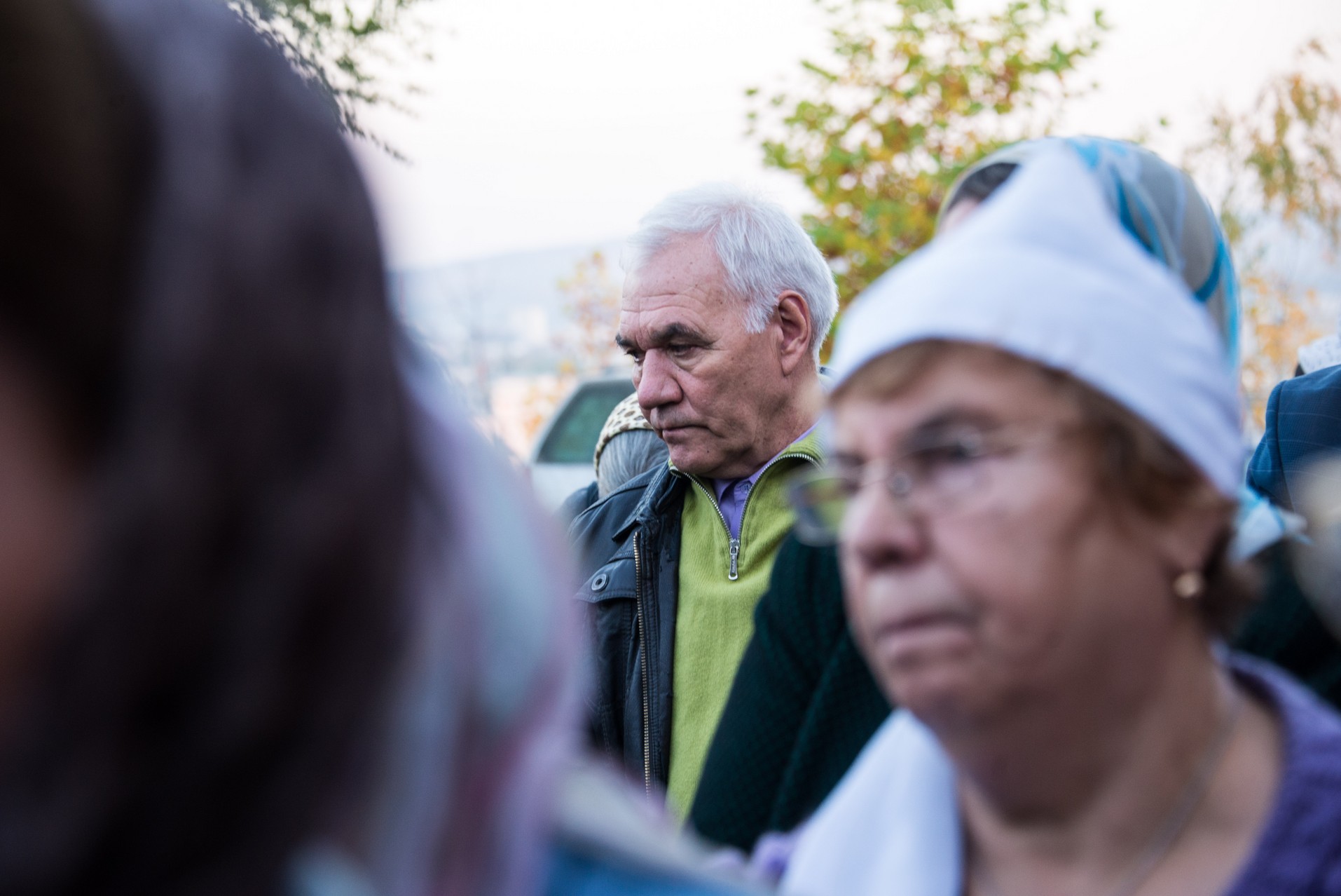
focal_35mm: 100
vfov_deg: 13.7
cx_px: 670
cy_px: 448
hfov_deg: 20.4
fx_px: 3727
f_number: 5.3
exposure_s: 1/60
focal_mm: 100
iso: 1000
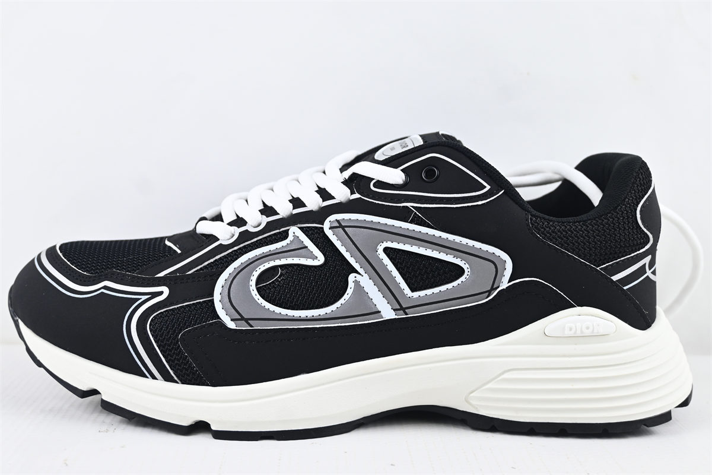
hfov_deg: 47.2
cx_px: 356
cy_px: 238
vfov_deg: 32.4
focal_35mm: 41
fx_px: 816
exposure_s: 1/125
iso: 450
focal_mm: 27.5
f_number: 4.5
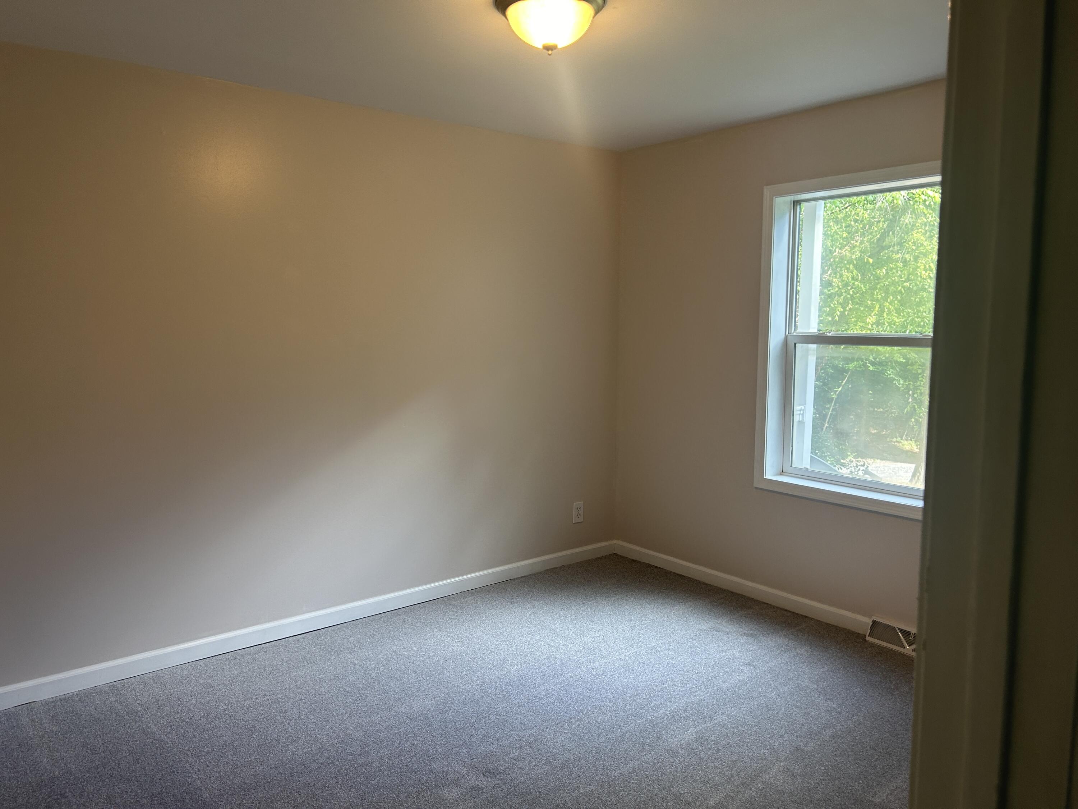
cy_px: 404
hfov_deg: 67.3
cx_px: 539
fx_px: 810
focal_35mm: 26
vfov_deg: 53.1
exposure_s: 1/120
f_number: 1.5
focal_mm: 5.7
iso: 80
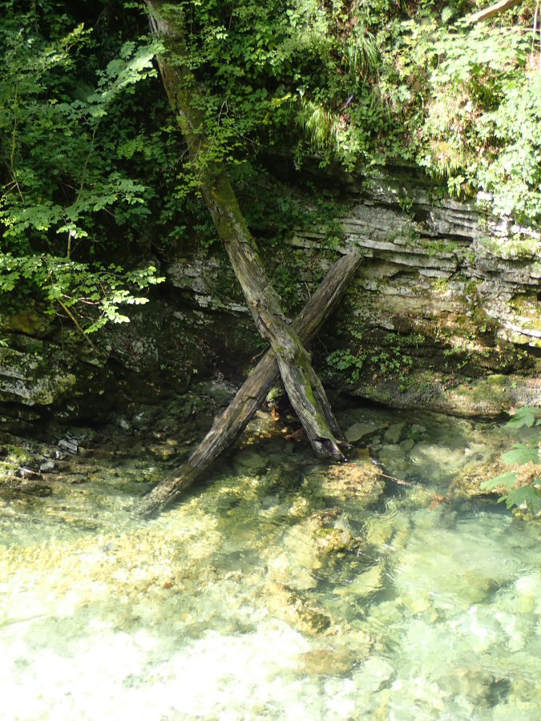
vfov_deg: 27.8
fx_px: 1459
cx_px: 270
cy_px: 360
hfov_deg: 21.0
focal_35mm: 70
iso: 200
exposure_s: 1/125
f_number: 4
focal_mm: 12.6
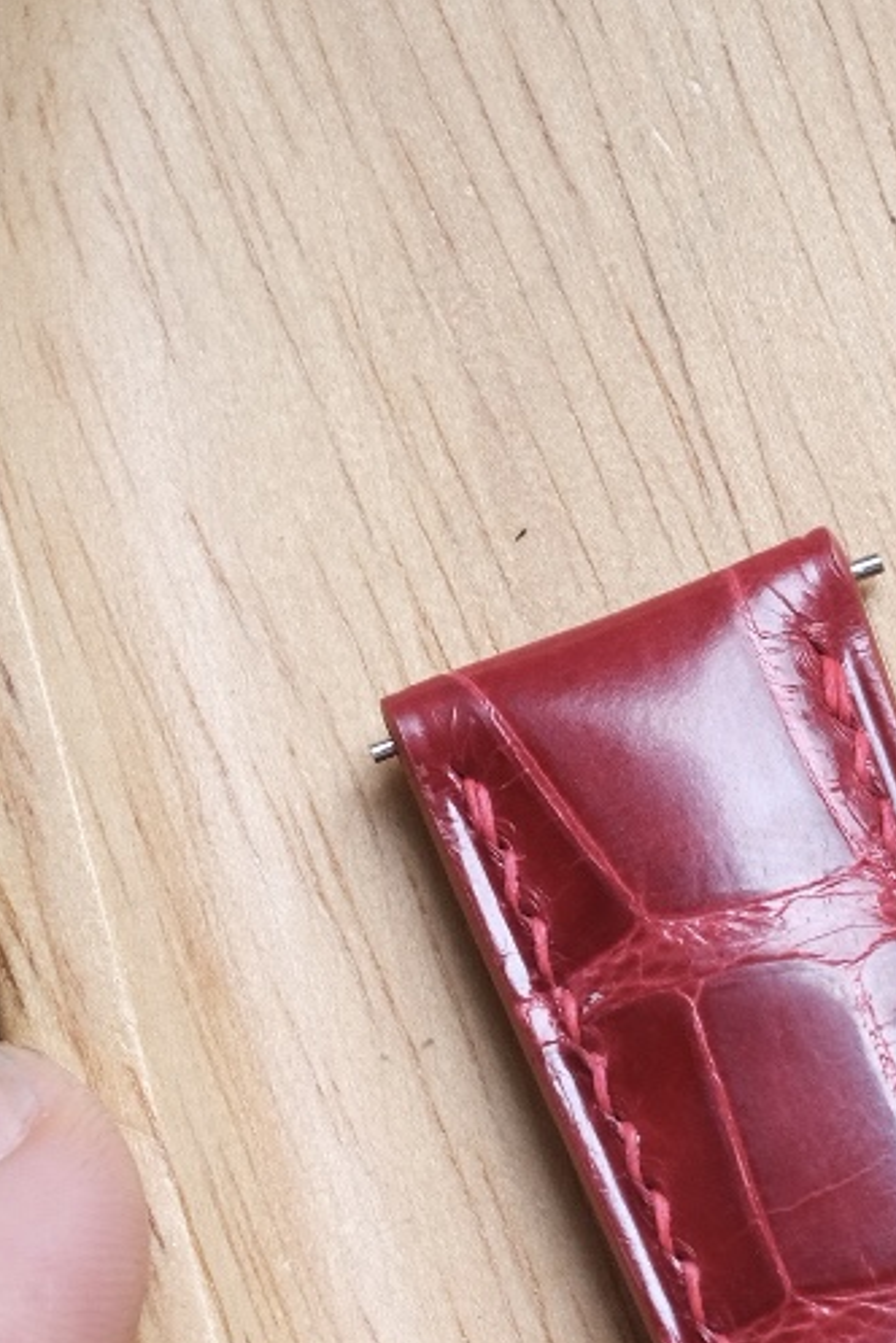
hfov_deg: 4.3
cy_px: 1872
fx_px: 11983
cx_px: 1395
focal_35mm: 321
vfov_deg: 6.4
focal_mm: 60
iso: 800
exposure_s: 1/80
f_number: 7.1
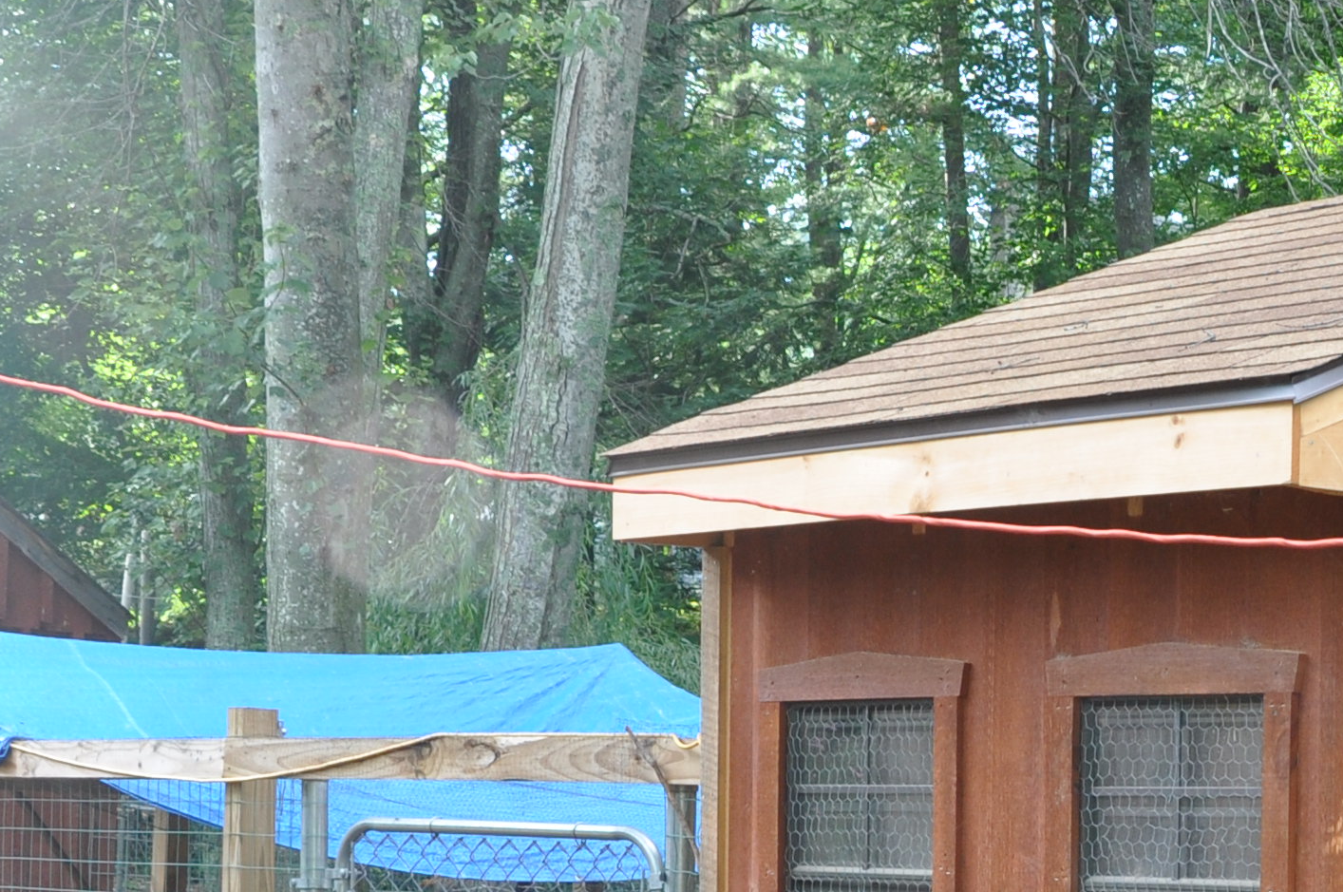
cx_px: 1261
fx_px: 3559
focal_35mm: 96
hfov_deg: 20.8
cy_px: 1067
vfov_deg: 13.9
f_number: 9
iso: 320
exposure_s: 1/80
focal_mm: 21
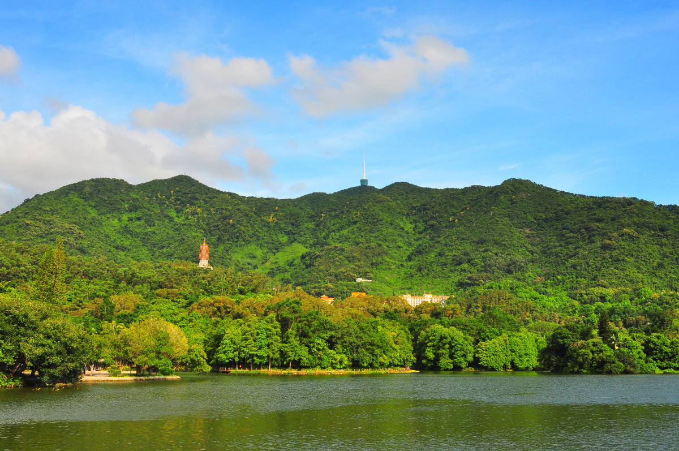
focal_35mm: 36
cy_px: 226
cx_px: 340
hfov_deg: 53.2
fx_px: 678
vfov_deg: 36.8
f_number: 9
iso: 640
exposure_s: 1/640
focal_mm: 24
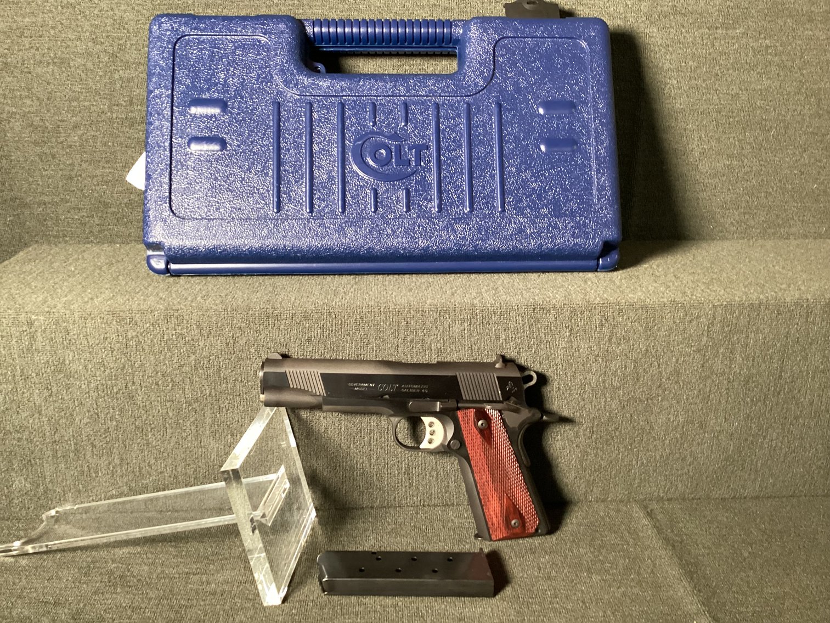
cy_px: 312
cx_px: 415
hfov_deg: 58.3
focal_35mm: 31
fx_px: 743
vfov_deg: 45.4
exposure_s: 1/33
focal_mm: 3.3
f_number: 2.4
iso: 320
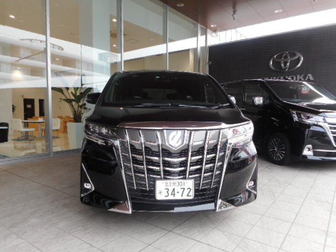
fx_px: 243
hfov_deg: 69.4
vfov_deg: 54.9
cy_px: 126
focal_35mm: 25
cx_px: 168
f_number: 3.7
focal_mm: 4.5
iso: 80
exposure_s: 1/40
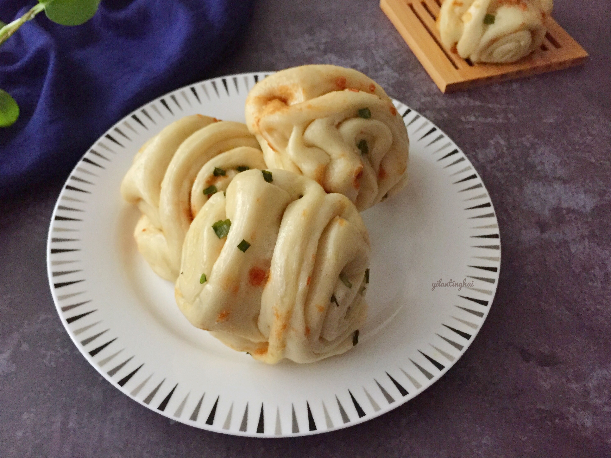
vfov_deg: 44.1
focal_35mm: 32
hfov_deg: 56.8
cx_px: 290
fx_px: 565
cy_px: 208
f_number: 2.2
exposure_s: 1/25
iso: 250
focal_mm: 4.15
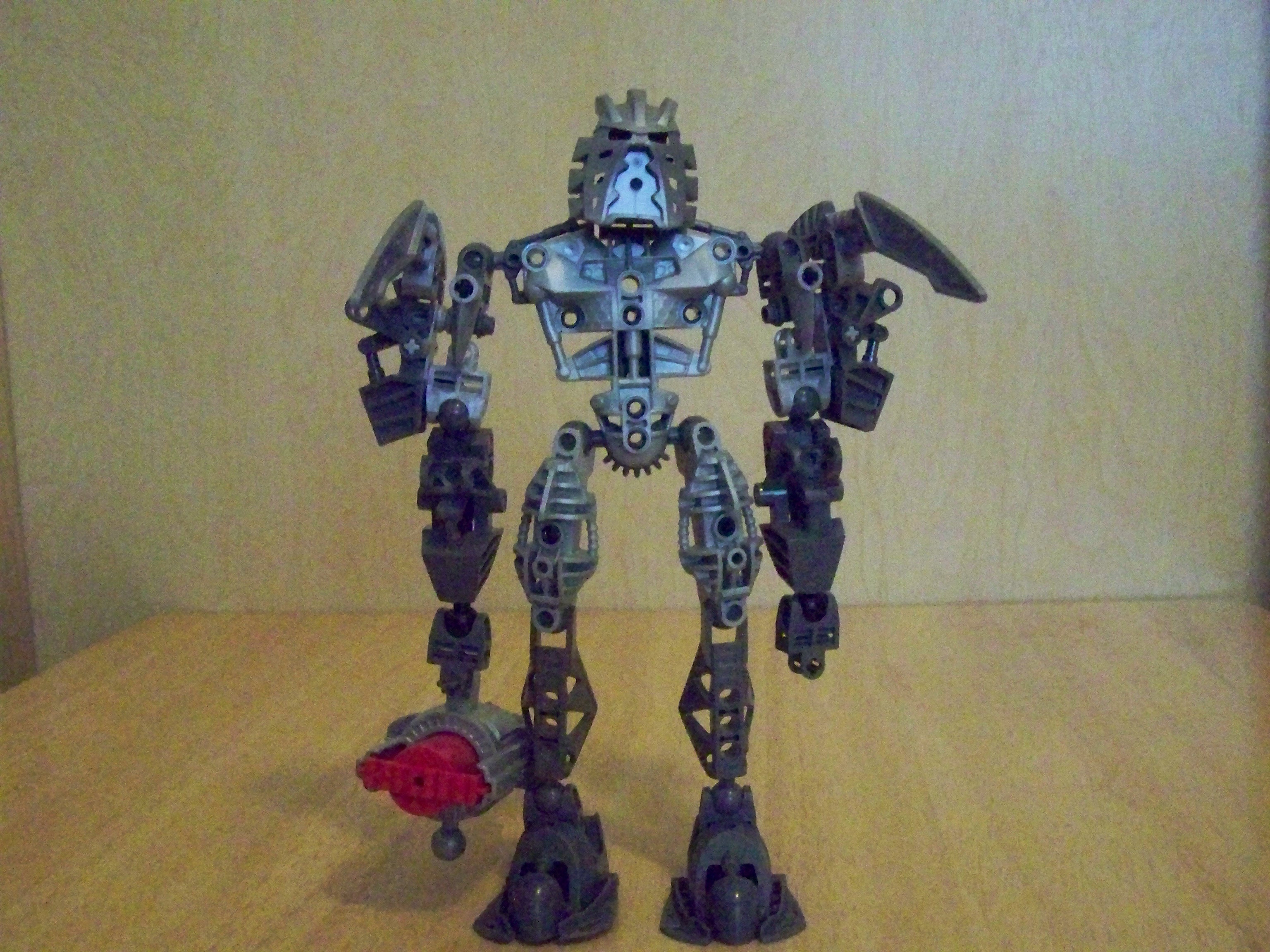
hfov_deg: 49.0
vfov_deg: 37.7
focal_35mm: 38
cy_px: 476
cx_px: 635
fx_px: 1394
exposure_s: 1/80
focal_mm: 6.3
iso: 1600
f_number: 2.8
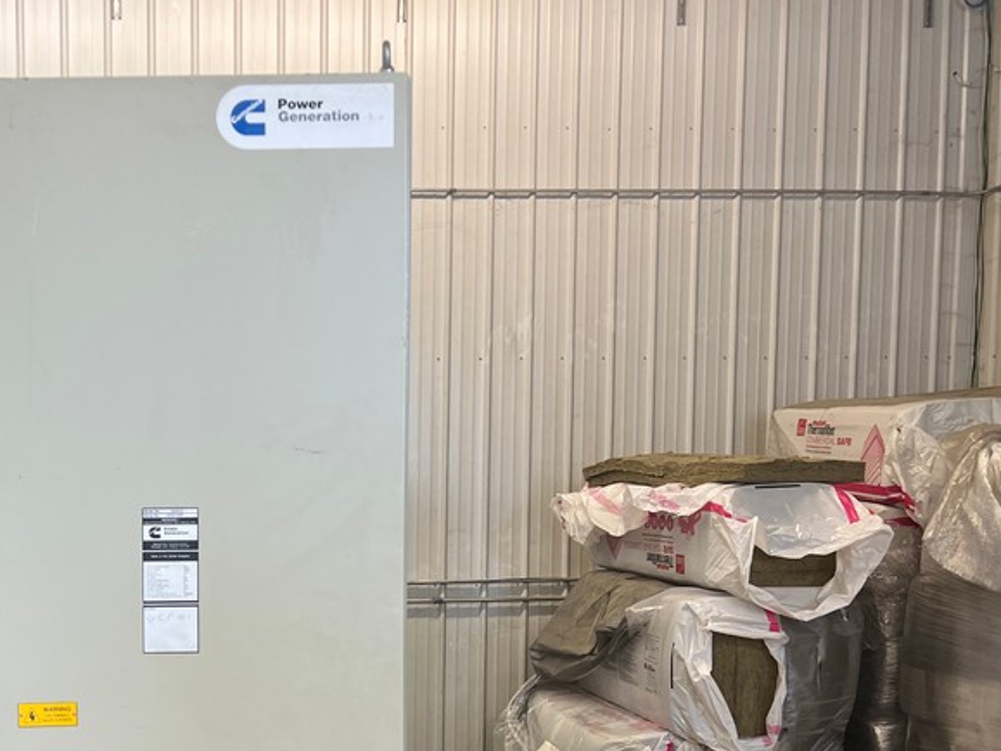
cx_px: 157
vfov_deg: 30.5
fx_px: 1330
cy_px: 639
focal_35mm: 46
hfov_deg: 39.1
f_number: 1.5
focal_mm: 5.7
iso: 80
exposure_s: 1/60
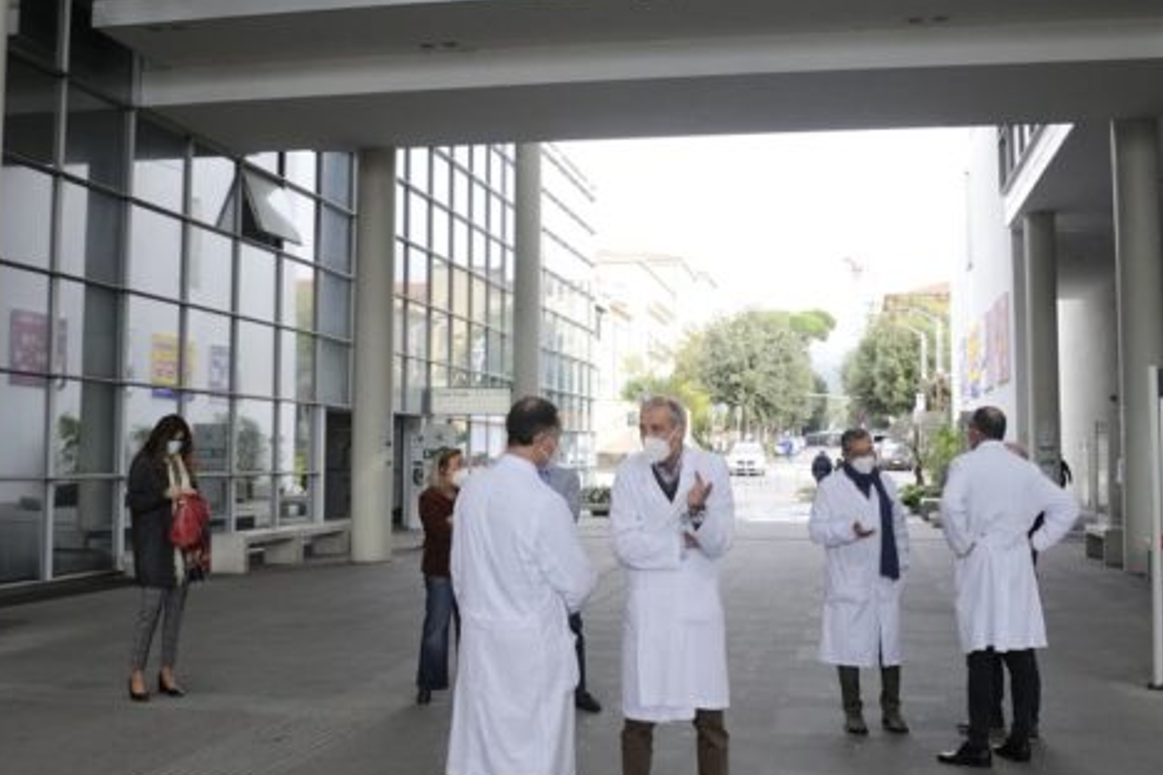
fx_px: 1485
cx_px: 491
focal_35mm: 46
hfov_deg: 42.6
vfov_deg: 29.2
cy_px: 330
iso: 1000
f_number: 6.3
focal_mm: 28
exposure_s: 1/400
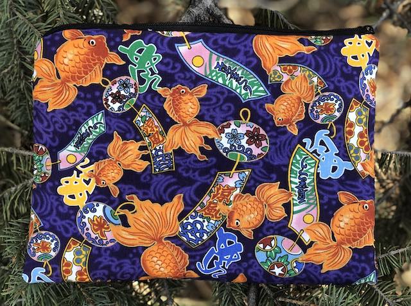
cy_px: 153
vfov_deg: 25.6
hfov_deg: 33.9
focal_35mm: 57
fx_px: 675
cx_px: 206
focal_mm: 6.6
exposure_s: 1/30
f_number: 2.8
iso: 32
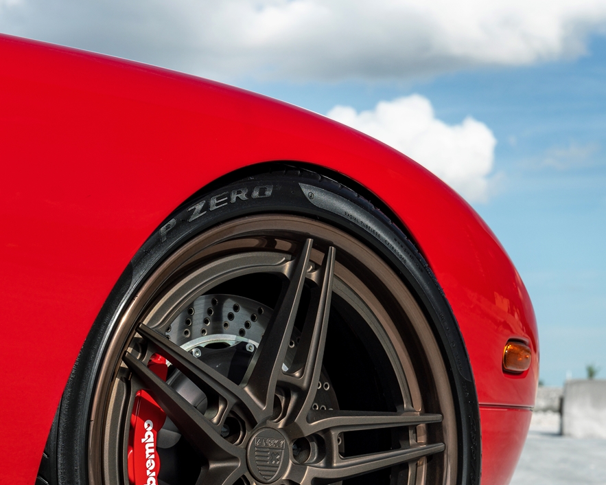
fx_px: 1793
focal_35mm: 100
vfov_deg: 15.3
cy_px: 415
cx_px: 329
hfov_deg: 19.2
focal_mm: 49
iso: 100
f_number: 6.3
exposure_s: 1/250
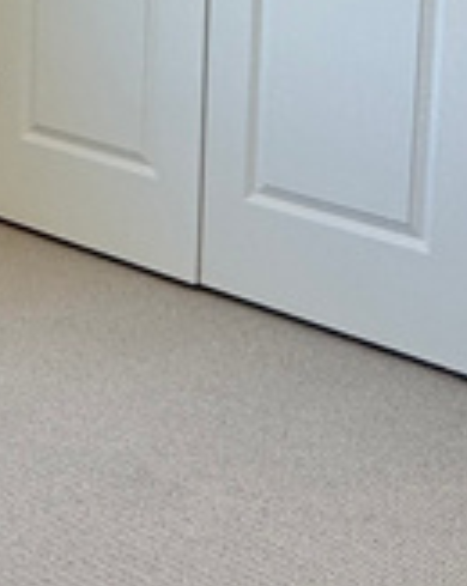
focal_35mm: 86
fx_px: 1489
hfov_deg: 16.4
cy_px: -83
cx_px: -219
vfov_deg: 21.0
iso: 50
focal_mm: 2.22
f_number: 2.2
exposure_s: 1/120
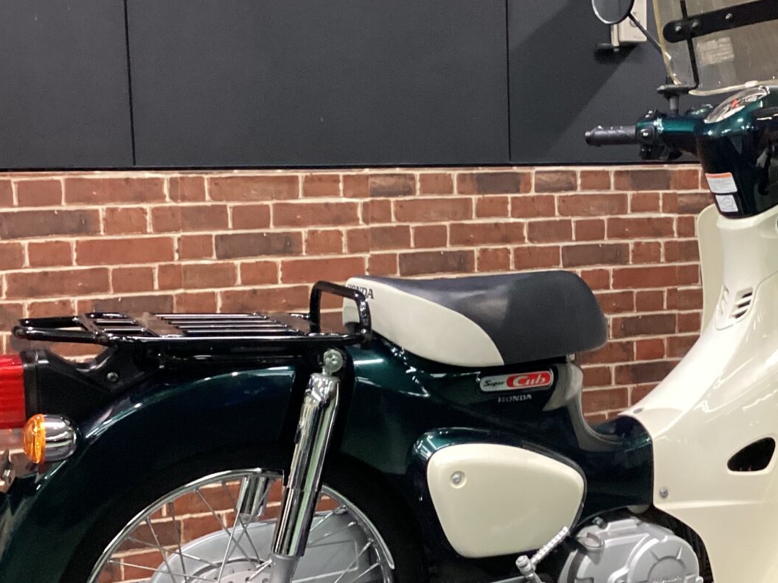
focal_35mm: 56
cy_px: 299
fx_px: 1258
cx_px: 541
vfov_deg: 26.1
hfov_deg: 33.9
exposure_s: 1/60
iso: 250
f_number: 2.4
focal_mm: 3.3
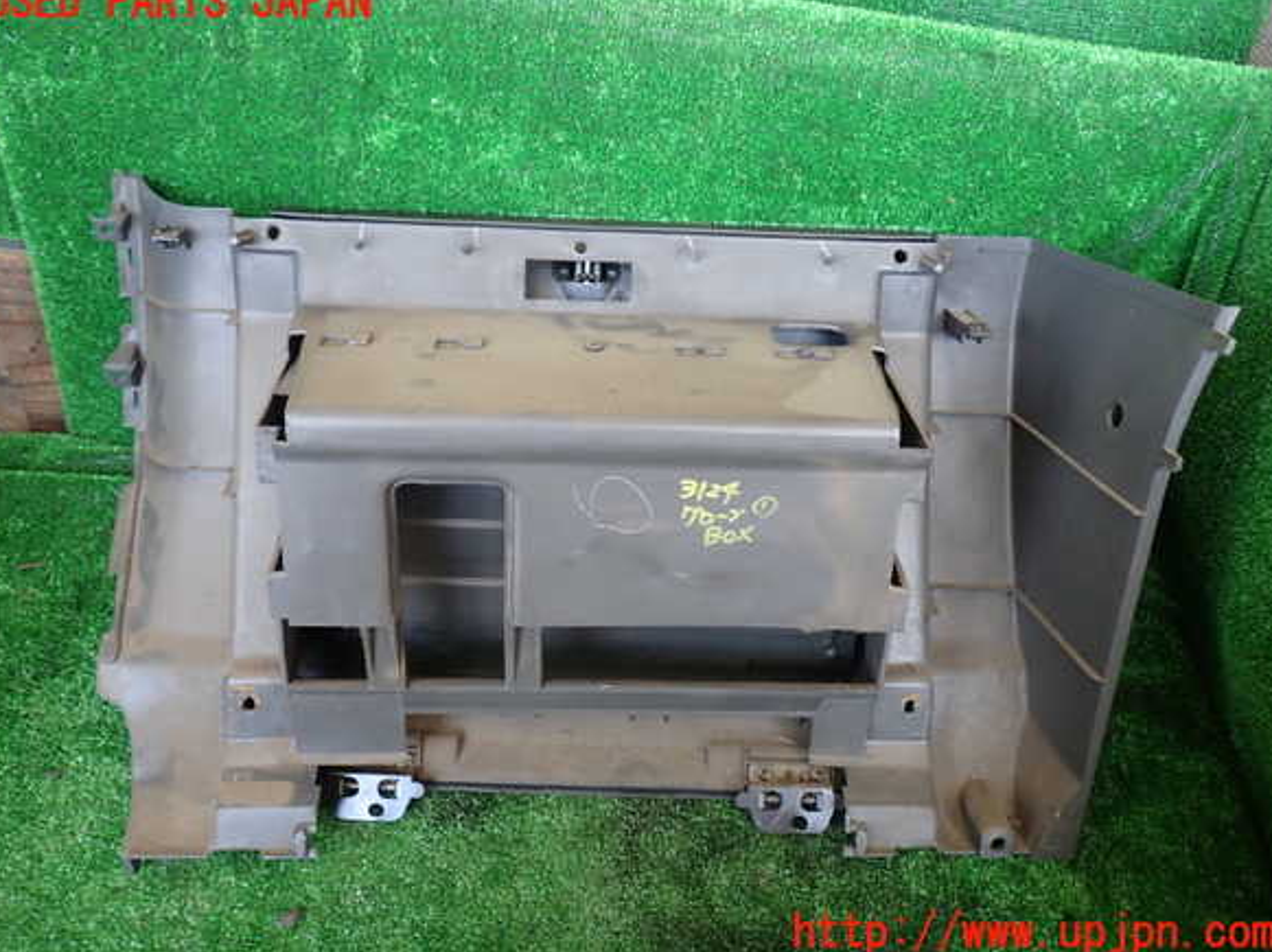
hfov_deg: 58.4
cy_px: 468
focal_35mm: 31
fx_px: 1138
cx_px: 631
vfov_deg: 45.4
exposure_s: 1/50
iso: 200
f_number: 2.3
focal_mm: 5.4
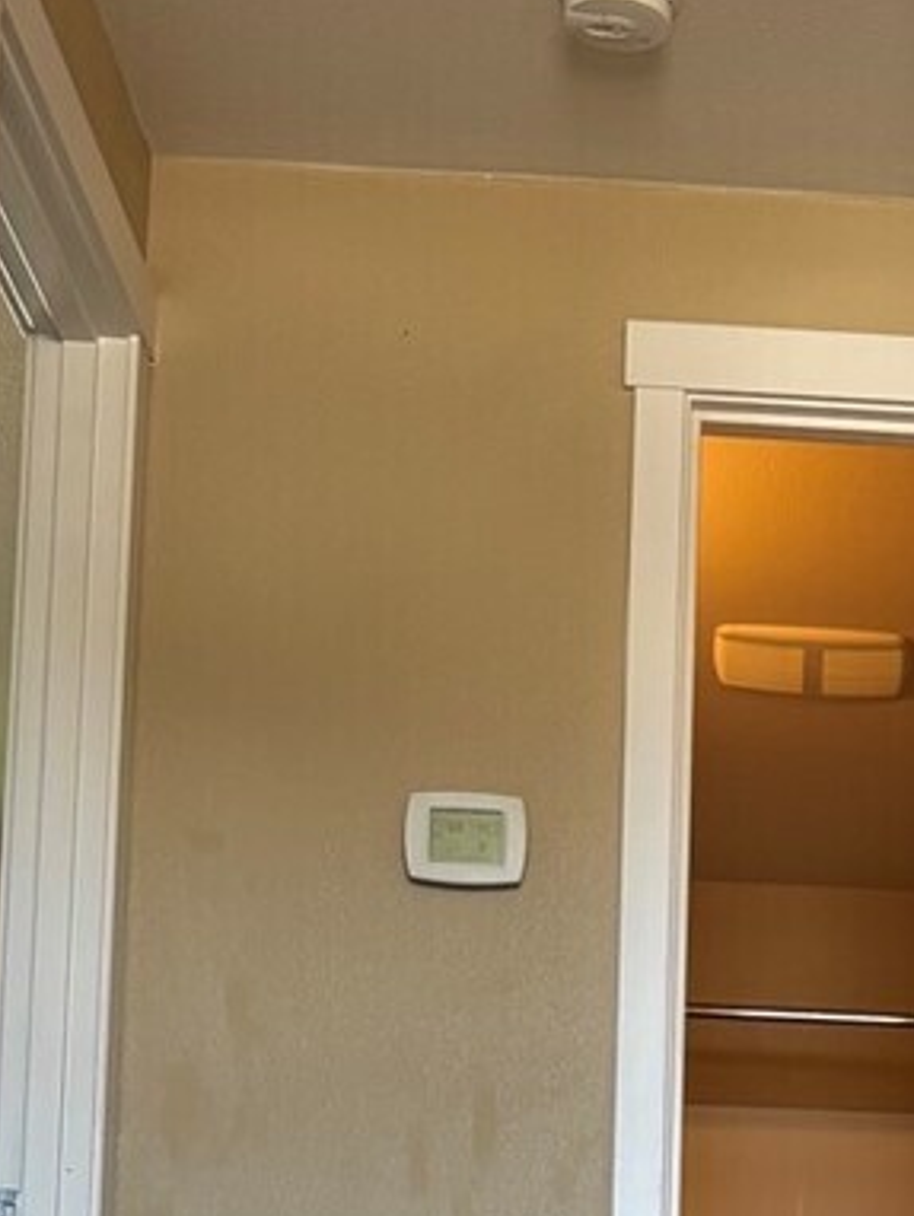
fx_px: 3446
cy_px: 1541
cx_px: 1121
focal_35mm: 98
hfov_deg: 14.6
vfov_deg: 18.7
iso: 125
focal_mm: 5.96
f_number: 1.6
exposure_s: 1/60
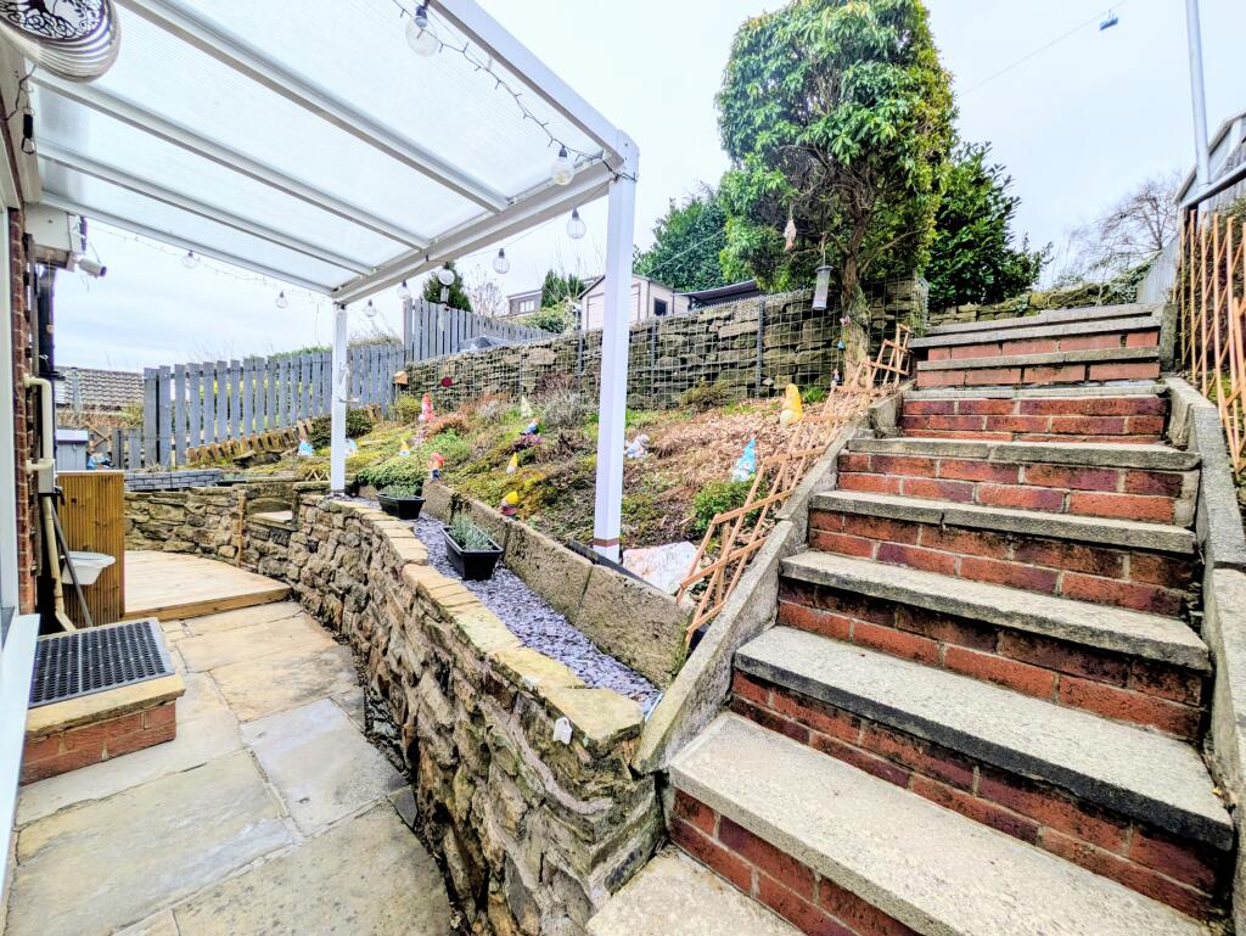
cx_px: 623
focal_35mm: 14
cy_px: 468
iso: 50
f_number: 2.2
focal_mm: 1.83
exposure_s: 1/479
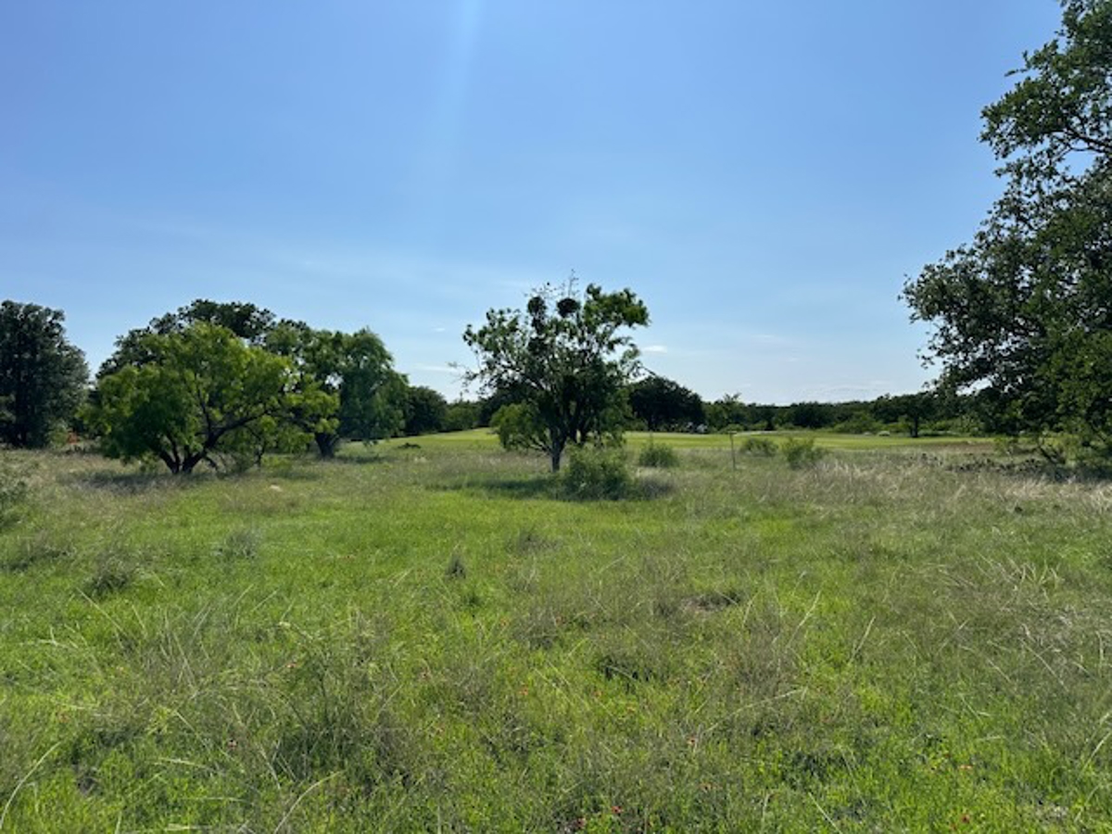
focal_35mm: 24
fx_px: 771
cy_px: 417
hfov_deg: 71.6
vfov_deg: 56.8
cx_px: 556
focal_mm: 6.86
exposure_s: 1/9709
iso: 80
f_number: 1.78
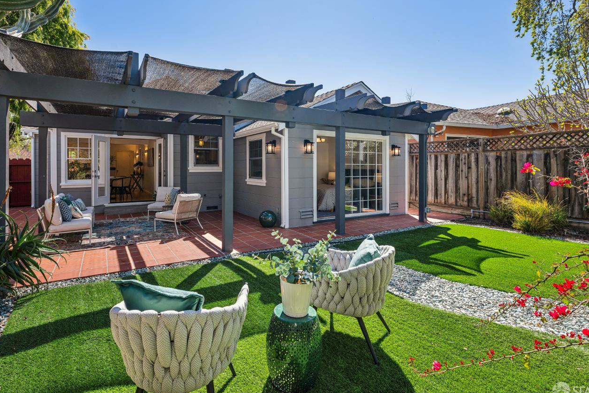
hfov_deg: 89.9
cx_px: 273
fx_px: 294
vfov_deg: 67.0
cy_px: 166
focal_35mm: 18
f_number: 8
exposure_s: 1/200
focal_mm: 15
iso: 140
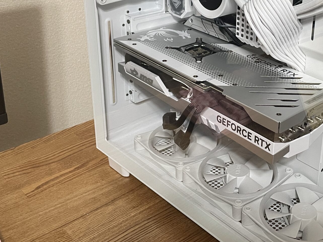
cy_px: 63
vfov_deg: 27.7
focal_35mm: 52
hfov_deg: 35.7
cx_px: 254
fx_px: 485
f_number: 1.6
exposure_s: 1/60
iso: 200
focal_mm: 4.2
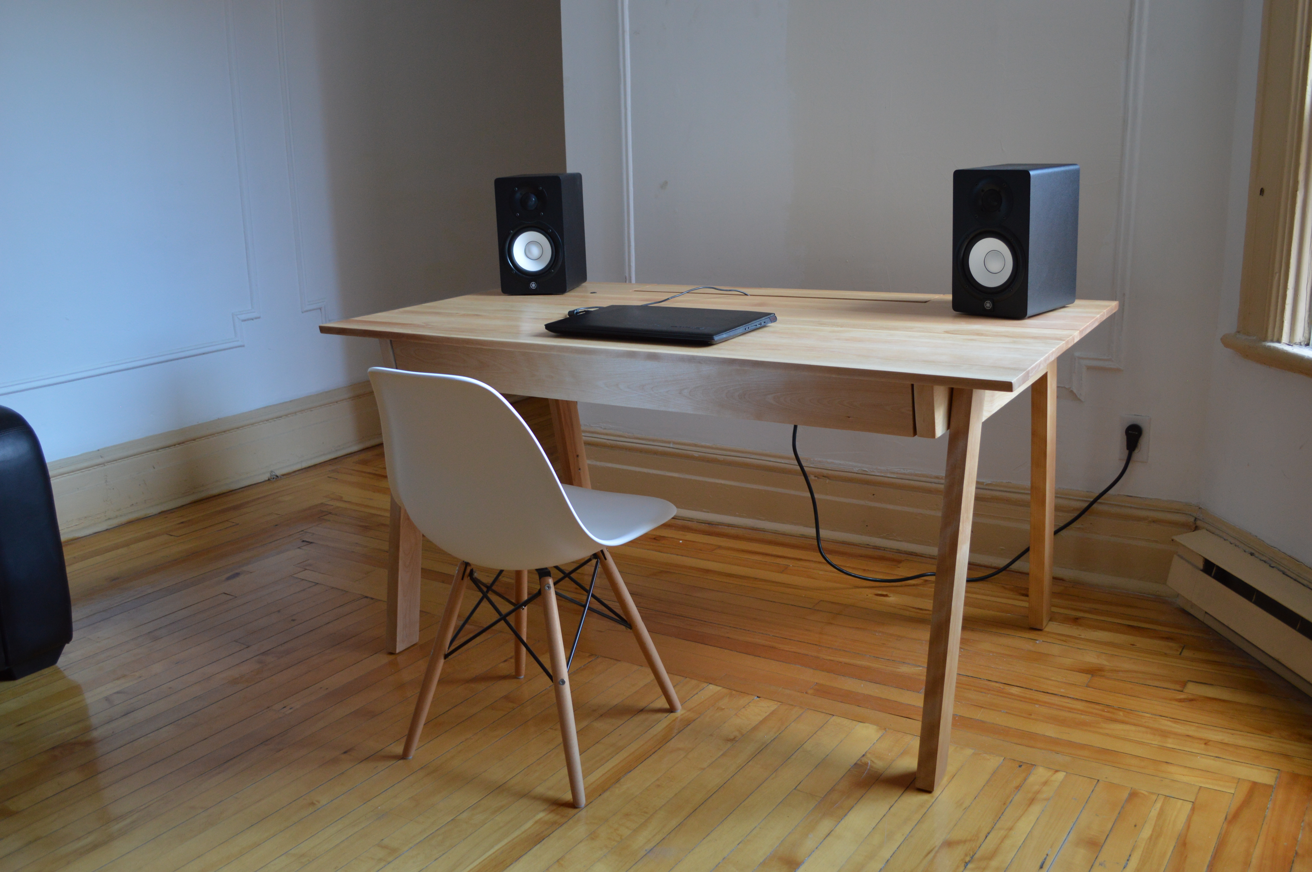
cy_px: 436
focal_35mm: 33
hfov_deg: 57.3
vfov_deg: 39.9
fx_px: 1202
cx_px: 656
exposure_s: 1/15
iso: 500
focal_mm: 22
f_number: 3.8
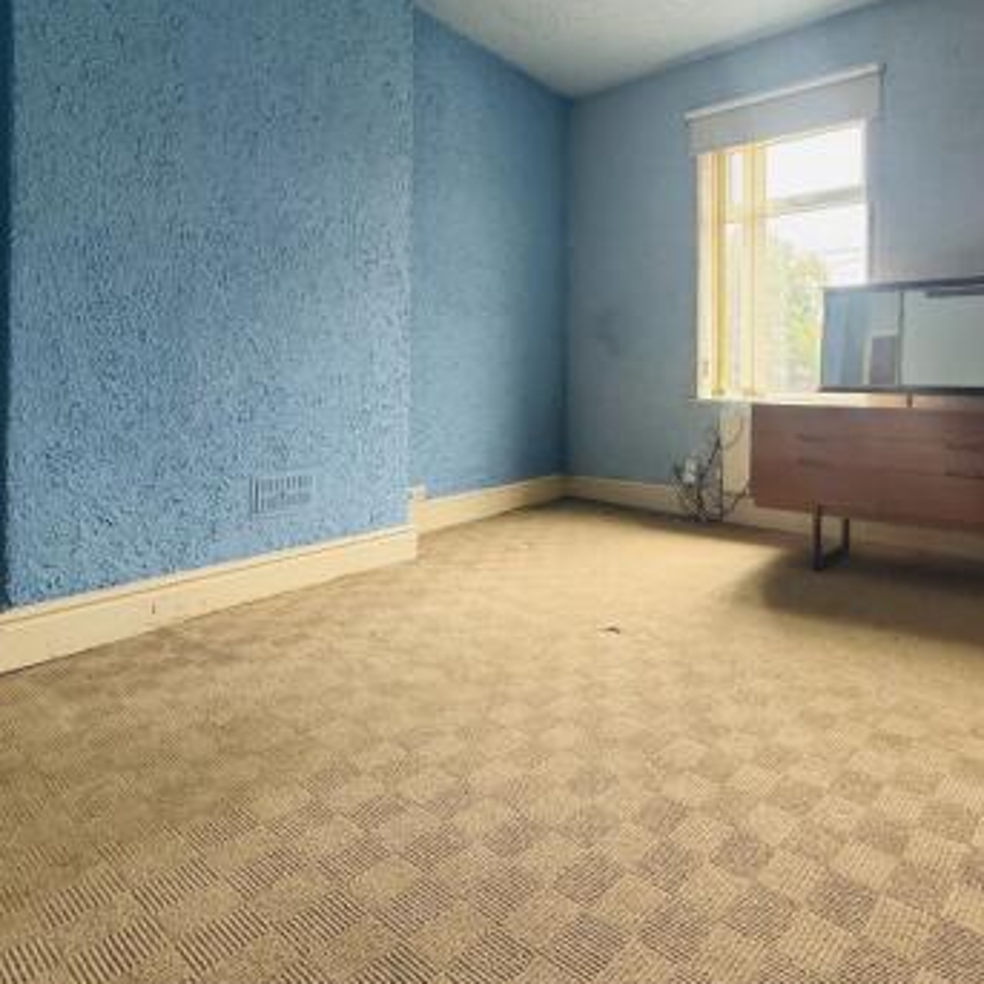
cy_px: 369
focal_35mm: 21
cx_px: 722
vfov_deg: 71.0
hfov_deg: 68.1
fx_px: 675
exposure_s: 1/99
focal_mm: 2.22
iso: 100
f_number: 2.2
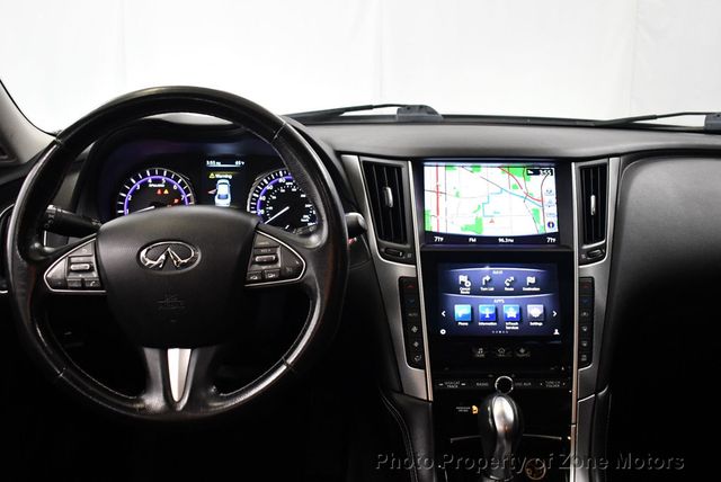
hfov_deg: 53.1
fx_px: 722
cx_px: 360
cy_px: 241
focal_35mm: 36
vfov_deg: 36.9
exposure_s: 1/125
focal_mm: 18
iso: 2000
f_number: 3.5
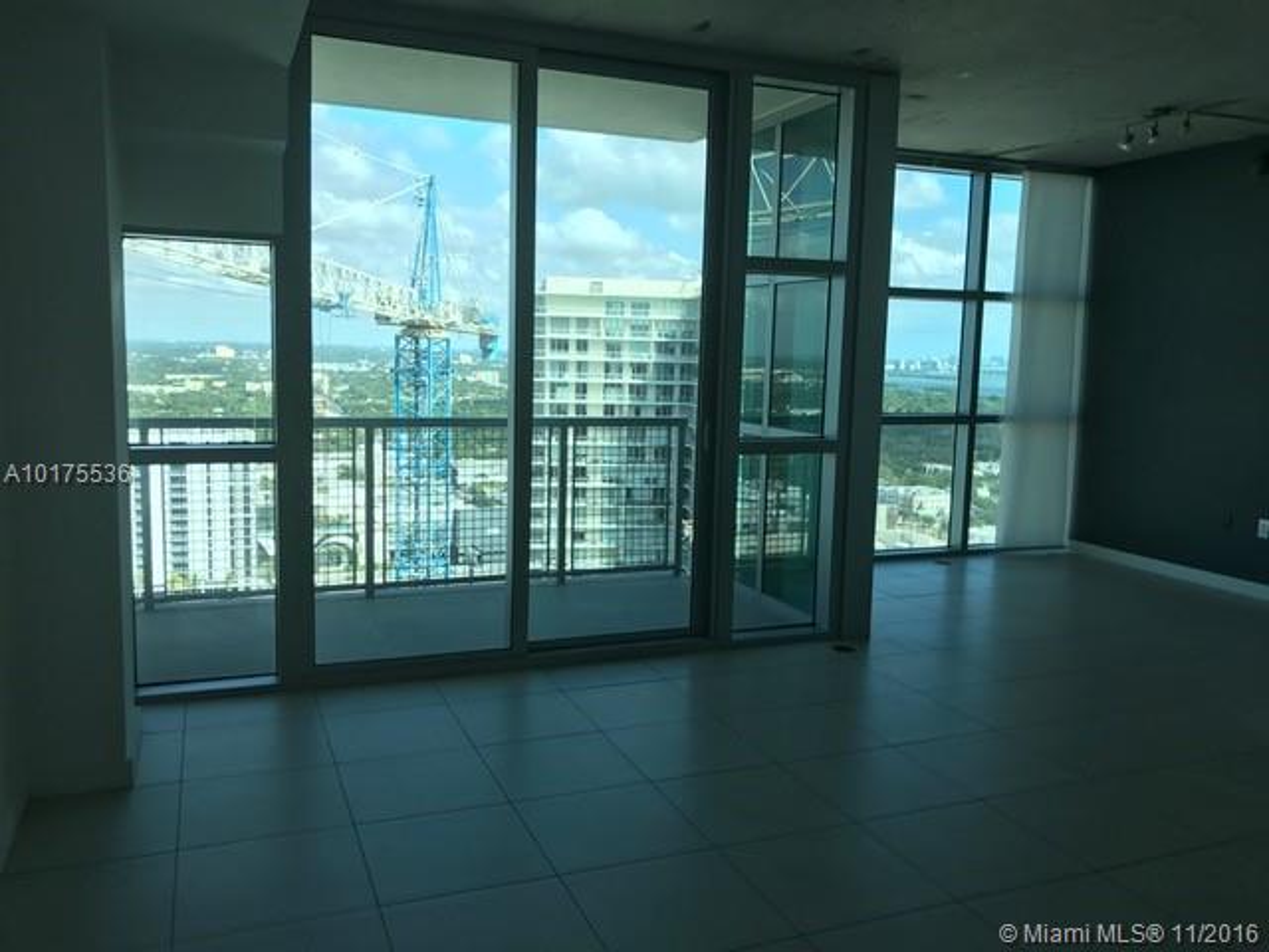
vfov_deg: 49.7
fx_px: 1026
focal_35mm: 28
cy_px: 476
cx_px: 634
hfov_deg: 63.4
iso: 20
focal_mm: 3.99
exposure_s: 1/772
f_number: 1.8
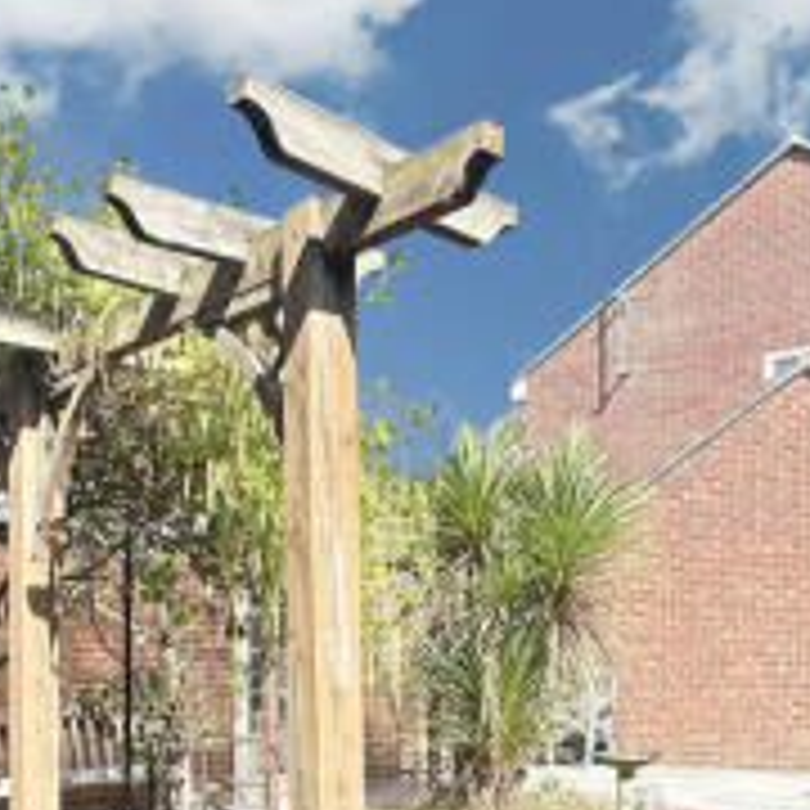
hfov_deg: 41.5
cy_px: 889
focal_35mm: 40
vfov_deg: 35.8
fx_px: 1059
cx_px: 520
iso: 40
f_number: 2.2
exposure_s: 1/849
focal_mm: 2.22
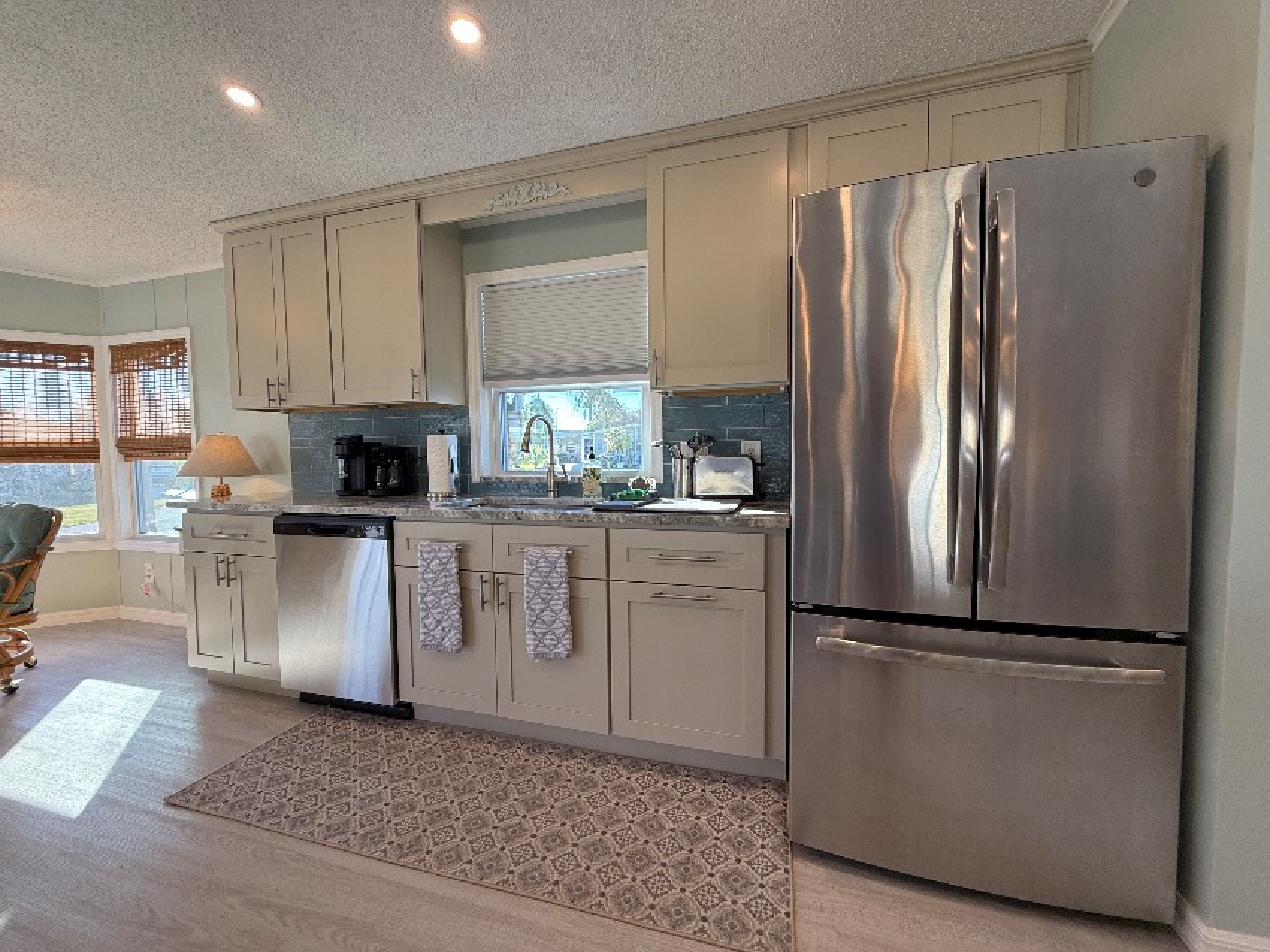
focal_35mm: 14
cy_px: 476
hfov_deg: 102.1
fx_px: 513
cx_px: 635
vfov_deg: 85.6
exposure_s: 1/120
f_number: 2.2
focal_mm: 2.22
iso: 100
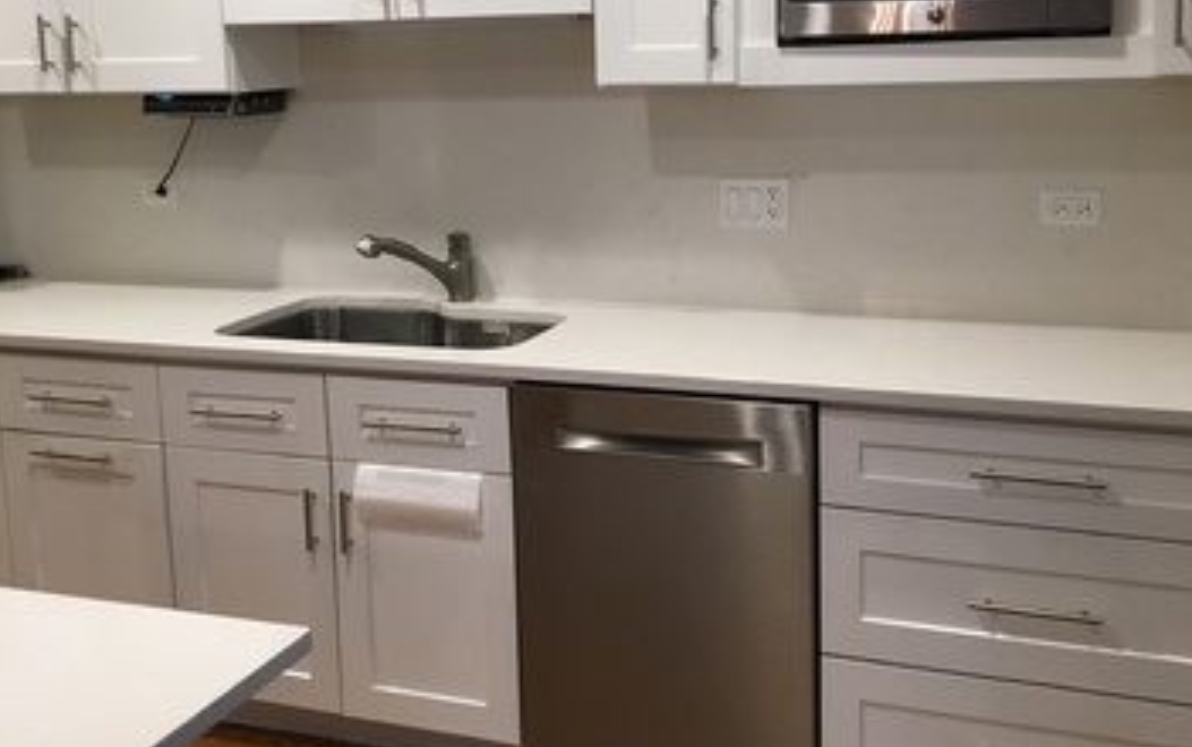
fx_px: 1365
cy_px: 238
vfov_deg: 30.3
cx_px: 608
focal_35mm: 42
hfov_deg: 47.2
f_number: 2.2
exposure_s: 1/30
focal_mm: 4.15
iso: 40
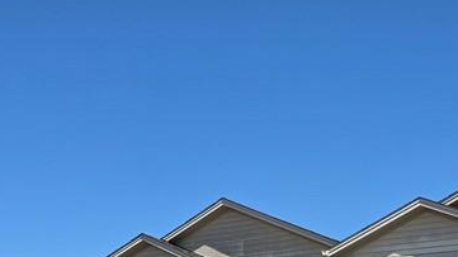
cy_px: 210
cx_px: 279
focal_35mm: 71
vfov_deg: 16.8
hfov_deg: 29.7
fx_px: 862
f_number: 1.7
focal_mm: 6.3
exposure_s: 1/895
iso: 12
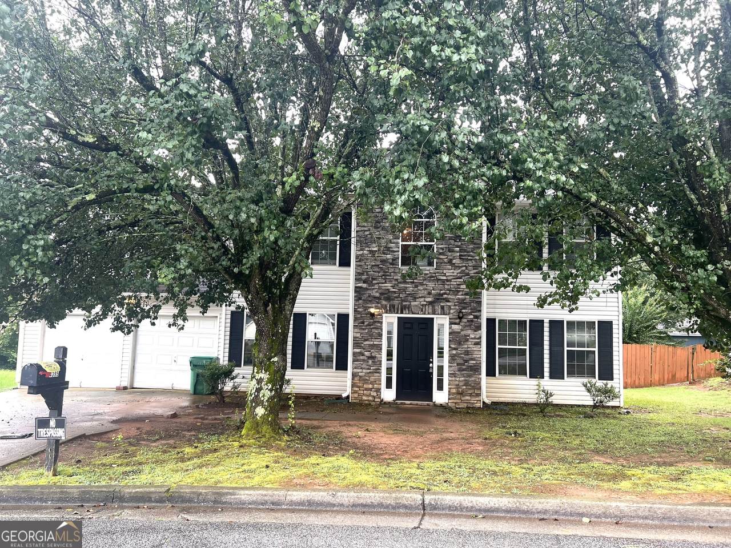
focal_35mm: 26
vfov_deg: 53.1
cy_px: 274
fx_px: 549
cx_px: 366
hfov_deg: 67.3
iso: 64
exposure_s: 1/121
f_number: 1.5
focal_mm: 5.7
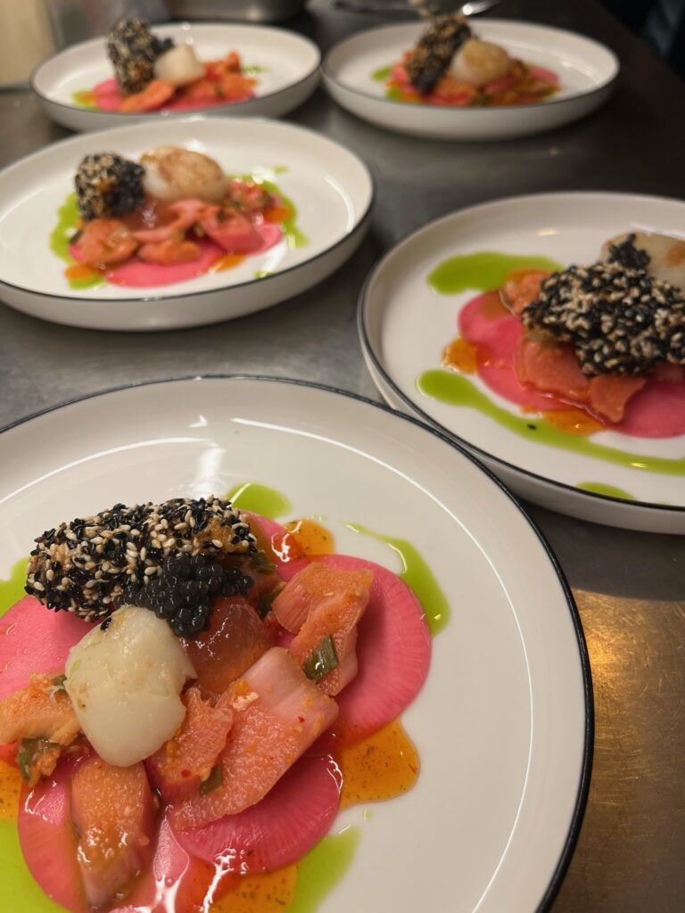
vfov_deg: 67.3
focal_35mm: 26
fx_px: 686
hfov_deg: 53.1
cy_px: 456
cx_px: 342
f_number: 1.6
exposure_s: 1/100
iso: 32
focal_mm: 5.1
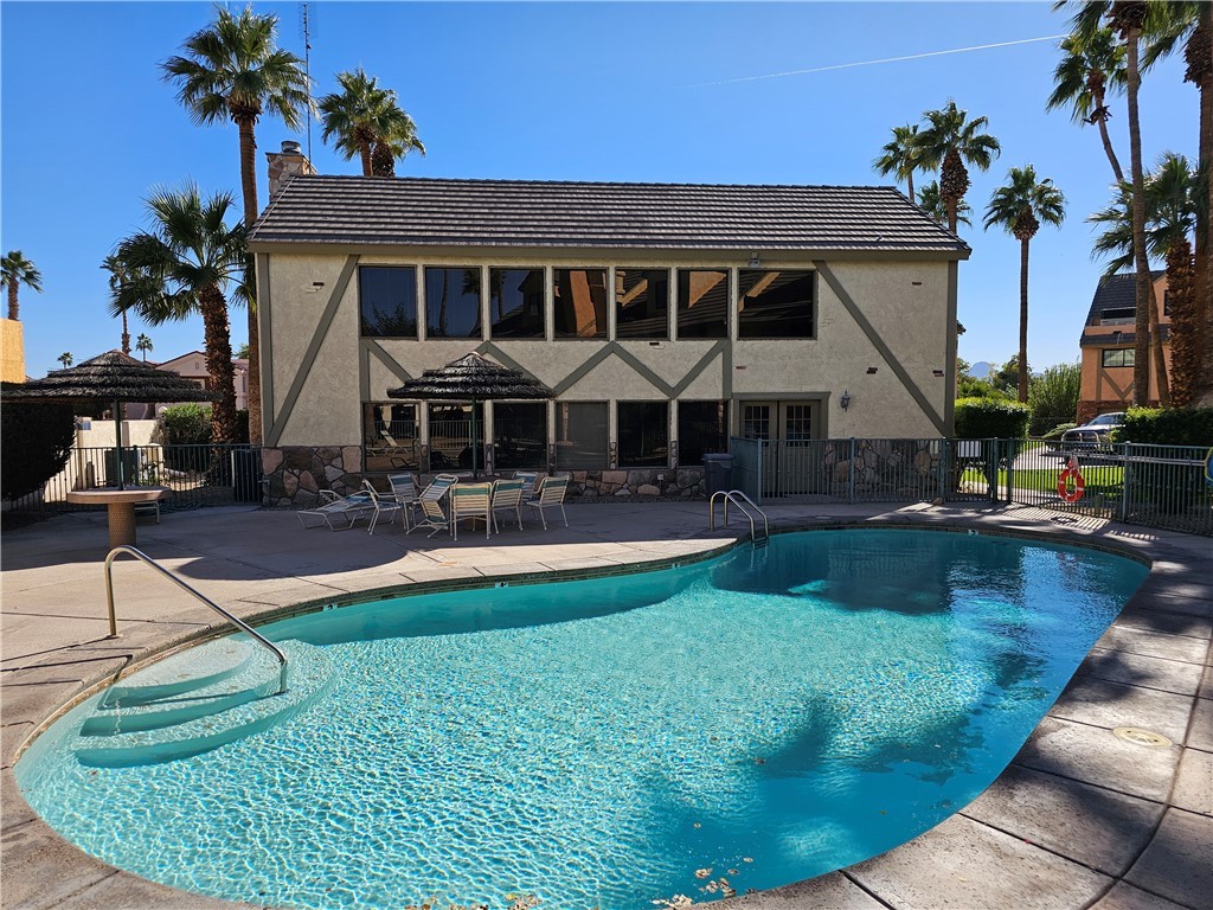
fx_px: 806
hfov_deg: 73.9
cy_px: 455
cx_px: 606
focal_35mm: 23
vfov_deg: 58.9
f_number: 1.7
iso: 20
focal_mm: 6.3
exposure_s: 1/1272
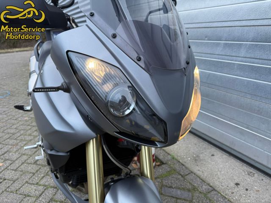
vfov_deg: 56.8
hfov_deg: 71.6
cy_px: 102
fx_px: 188
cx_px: 136
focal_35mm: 24
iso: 125
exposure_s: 1/121
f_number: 1.78
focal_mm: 6.76
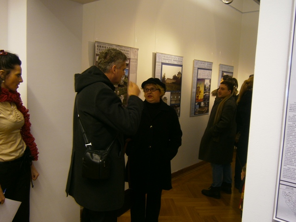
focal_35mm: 31
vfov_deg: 45.4
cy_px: 111
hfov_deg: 58.4
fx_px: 265
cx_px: 148
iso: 125
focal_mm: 5.5
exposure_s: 1/30
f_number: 2.9
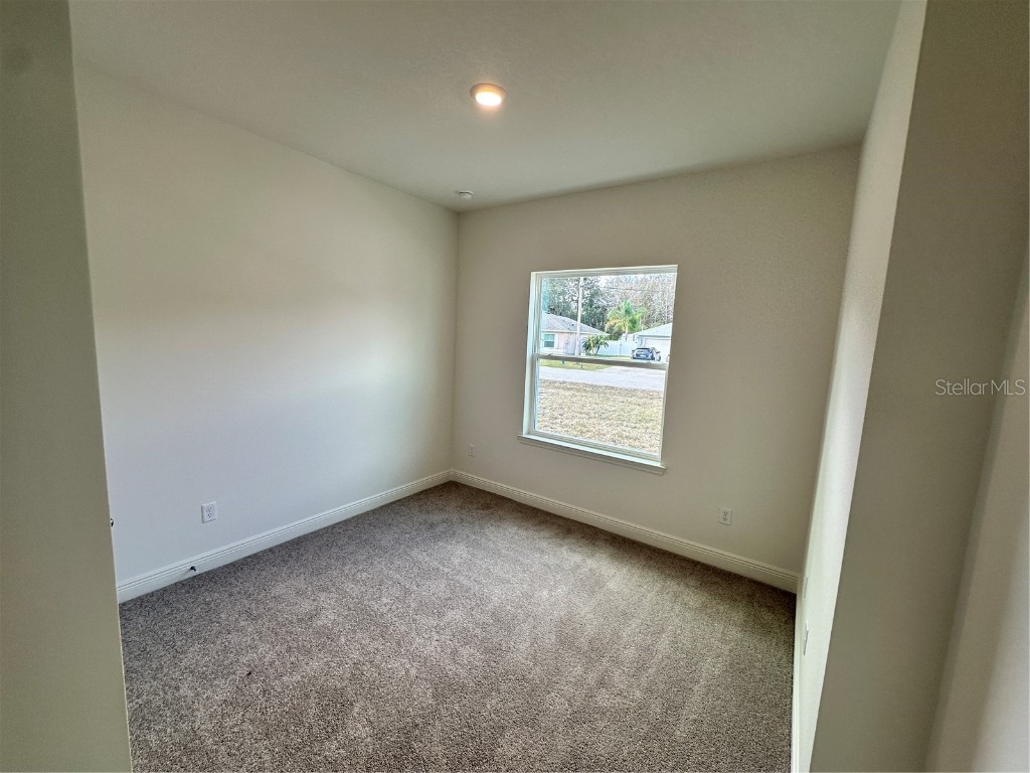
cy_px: 386
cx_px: 515
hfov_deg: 102.1
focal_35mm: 14
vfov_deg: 85.7
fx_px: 417
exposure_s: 1/120
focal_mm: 2.22
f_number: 2.2
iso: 64
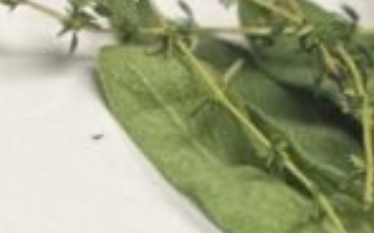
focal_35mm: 442
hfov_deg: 4.7
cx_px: 478
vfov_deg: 2.9
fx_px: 4498
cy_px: -413
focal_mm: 9
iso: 160
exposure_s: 1/60
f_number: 2.8
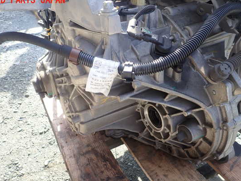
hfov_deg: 63.4
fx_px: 195
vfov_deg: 49.7
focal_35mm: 28
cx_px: 118
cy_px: 96
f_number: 2.8
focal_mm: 4.5
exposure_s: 1/160
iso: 100
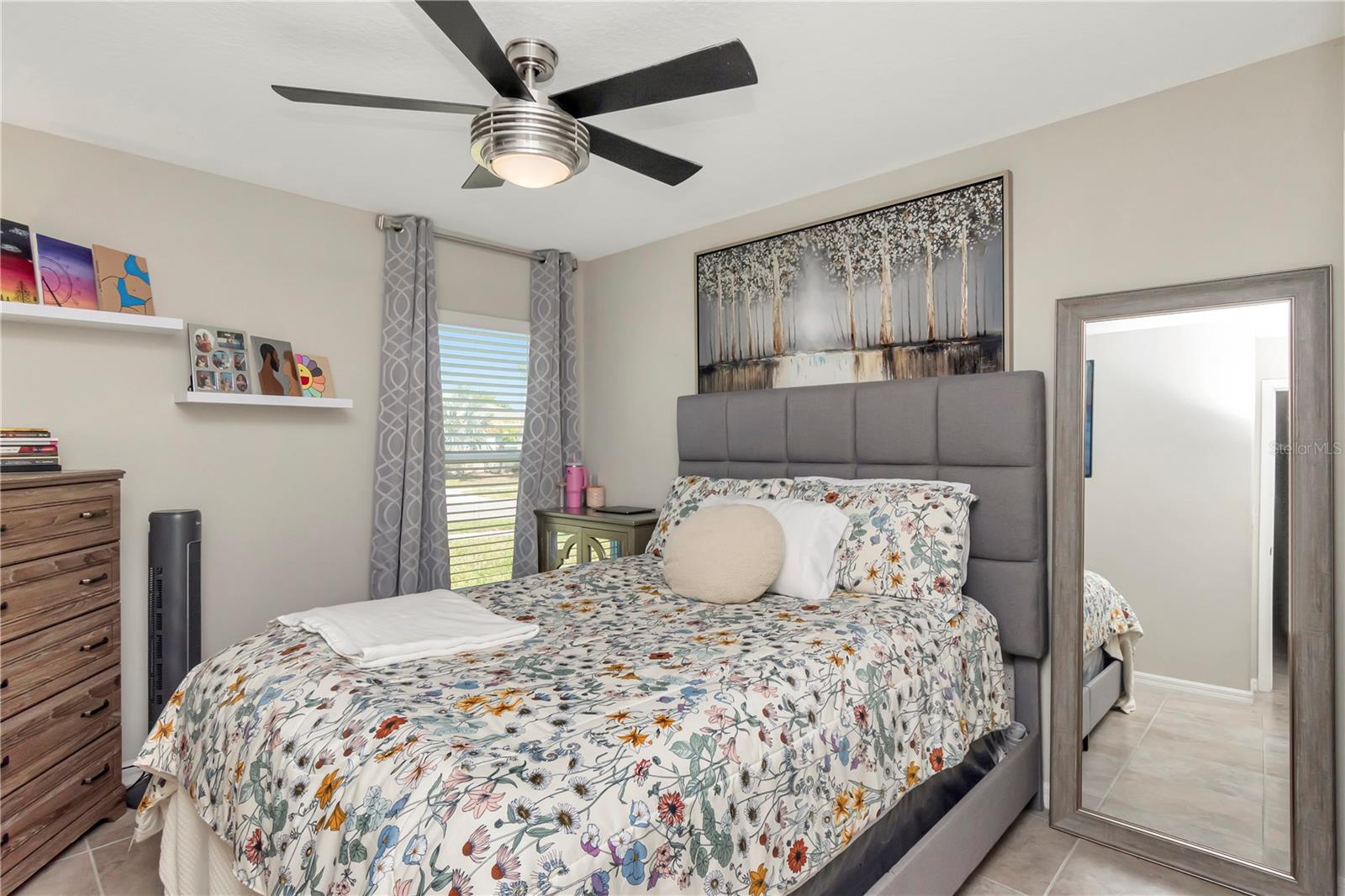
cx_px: 672
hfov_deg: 92.5
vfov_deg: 69.6
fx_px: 644
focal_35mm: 17
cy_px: 448
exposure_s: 1/250
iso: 500
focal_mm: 11.5
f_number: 10
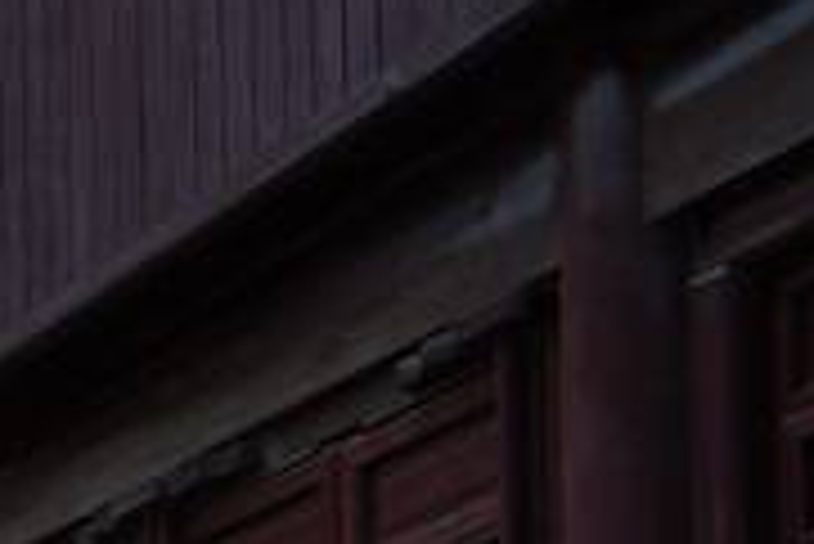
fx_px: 3372
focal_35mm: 149
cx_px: -1282
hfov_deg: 11.0
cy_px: 1180
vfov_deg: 8.6
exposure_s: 1/1.67
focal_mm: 18
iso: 100
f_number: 6.3
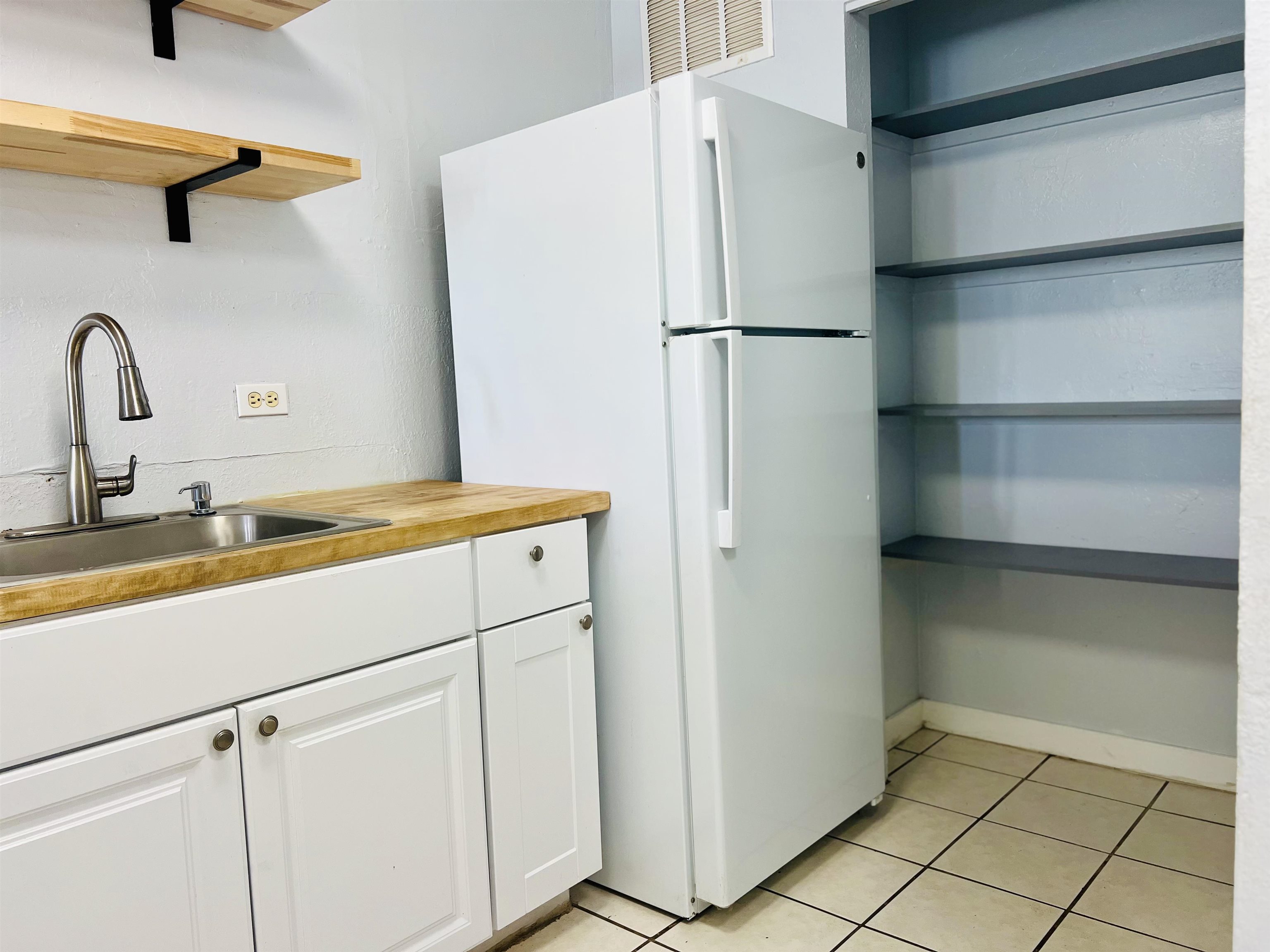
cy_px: 476
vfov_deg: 53.1
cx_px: 635
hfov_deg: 67.3
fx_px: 954
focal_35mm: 26
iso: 125
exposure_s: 1/120
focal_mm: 5.7
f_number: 1.5
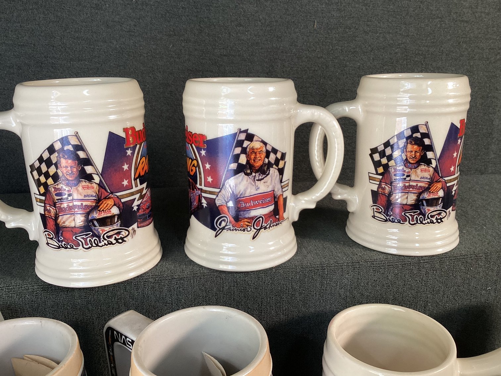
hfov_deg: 58.3
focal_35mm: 31
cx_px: 250
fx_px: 449
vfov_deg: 45.4
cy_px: 188
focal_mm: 3.3
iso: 64
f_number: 2.4
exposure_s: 1/60
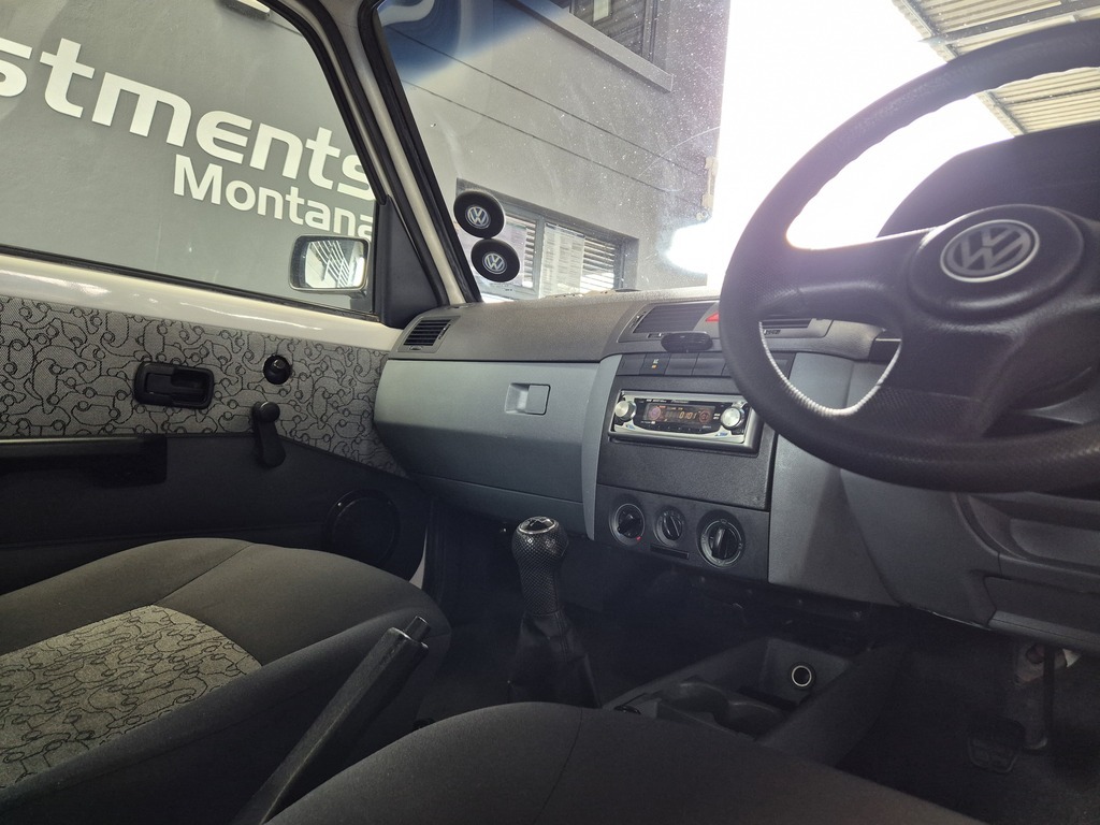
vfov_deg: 58.9
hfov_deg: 73.9
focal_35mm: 23
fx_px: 731
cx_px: 550
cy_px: 412
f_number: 1.8
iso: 400
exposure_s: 1/100
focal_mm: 5.4
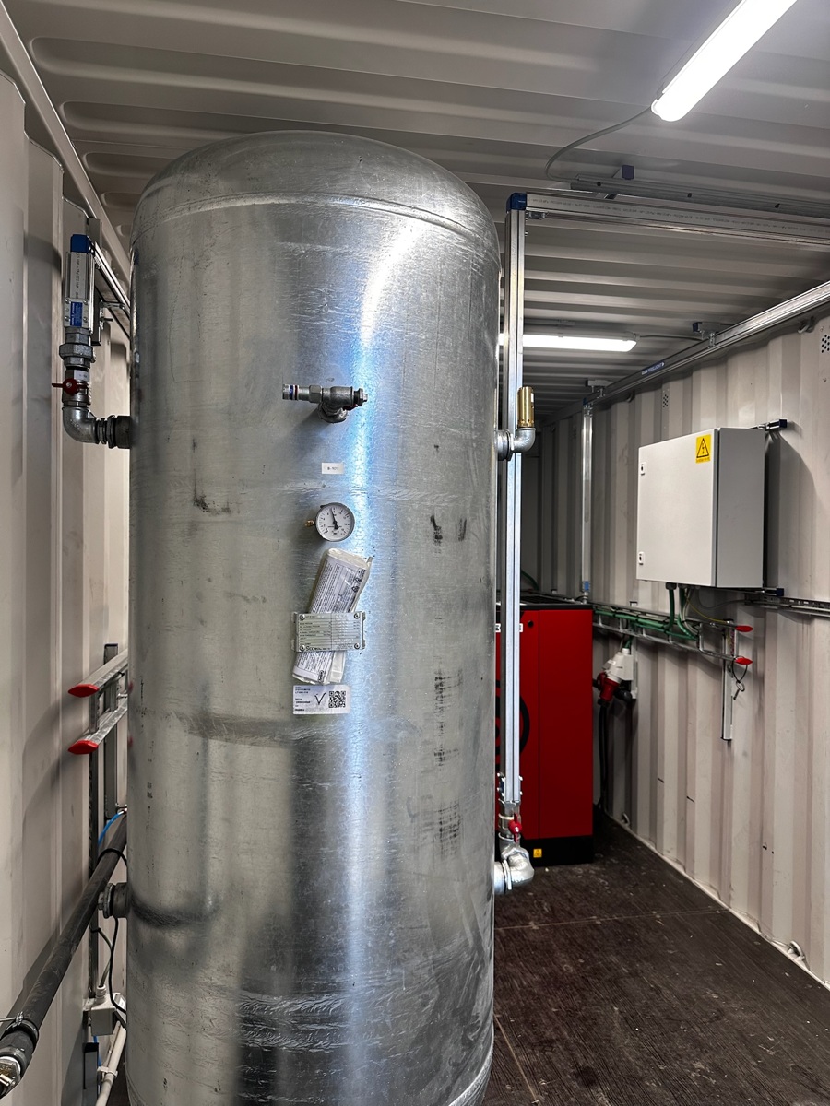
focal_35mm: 24
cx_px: 415
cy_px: 553
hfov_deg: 56.8
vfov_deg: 71.6
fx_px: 767
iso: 100
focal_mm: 6.86
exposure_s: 1/100
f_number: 1.78
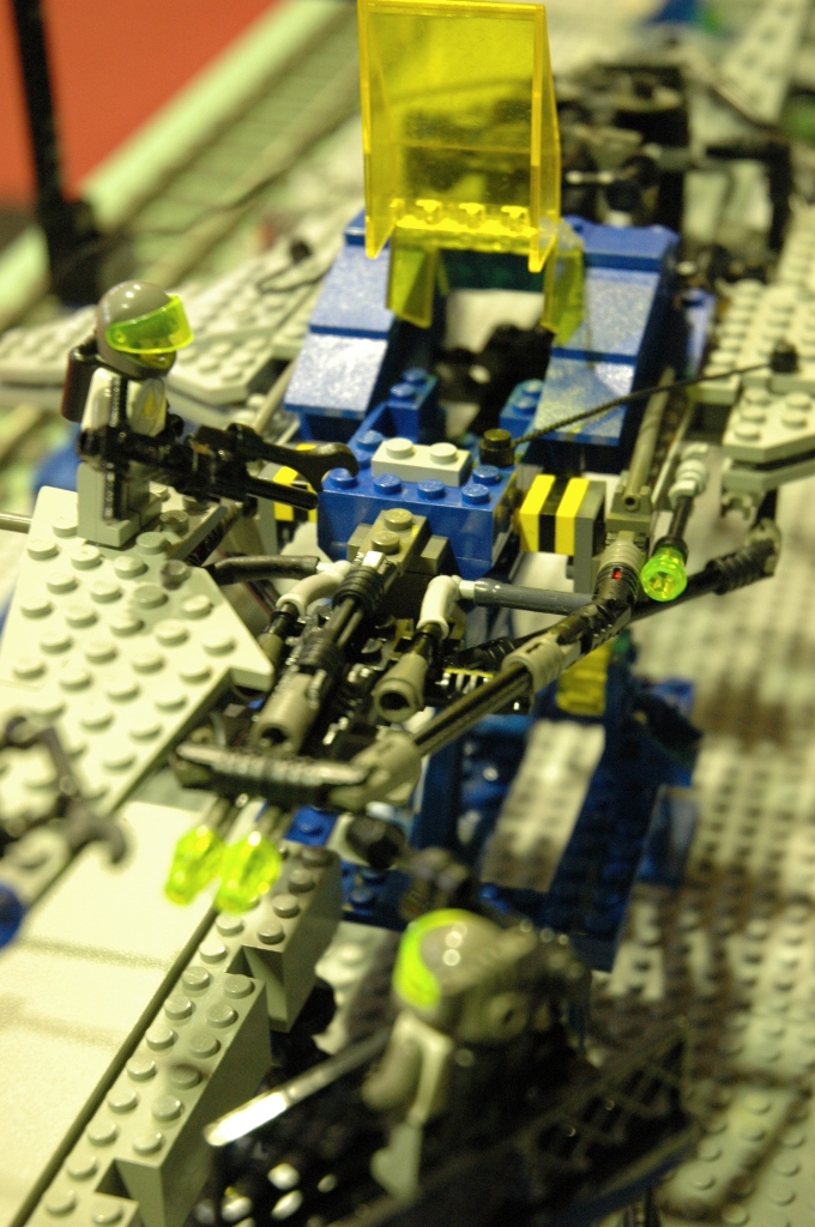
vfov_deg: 28.1
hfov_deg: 18.9
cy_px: 614
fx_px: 2451
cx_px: 408
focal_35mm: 72
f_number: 4.5
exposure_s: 1/8
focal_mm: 48
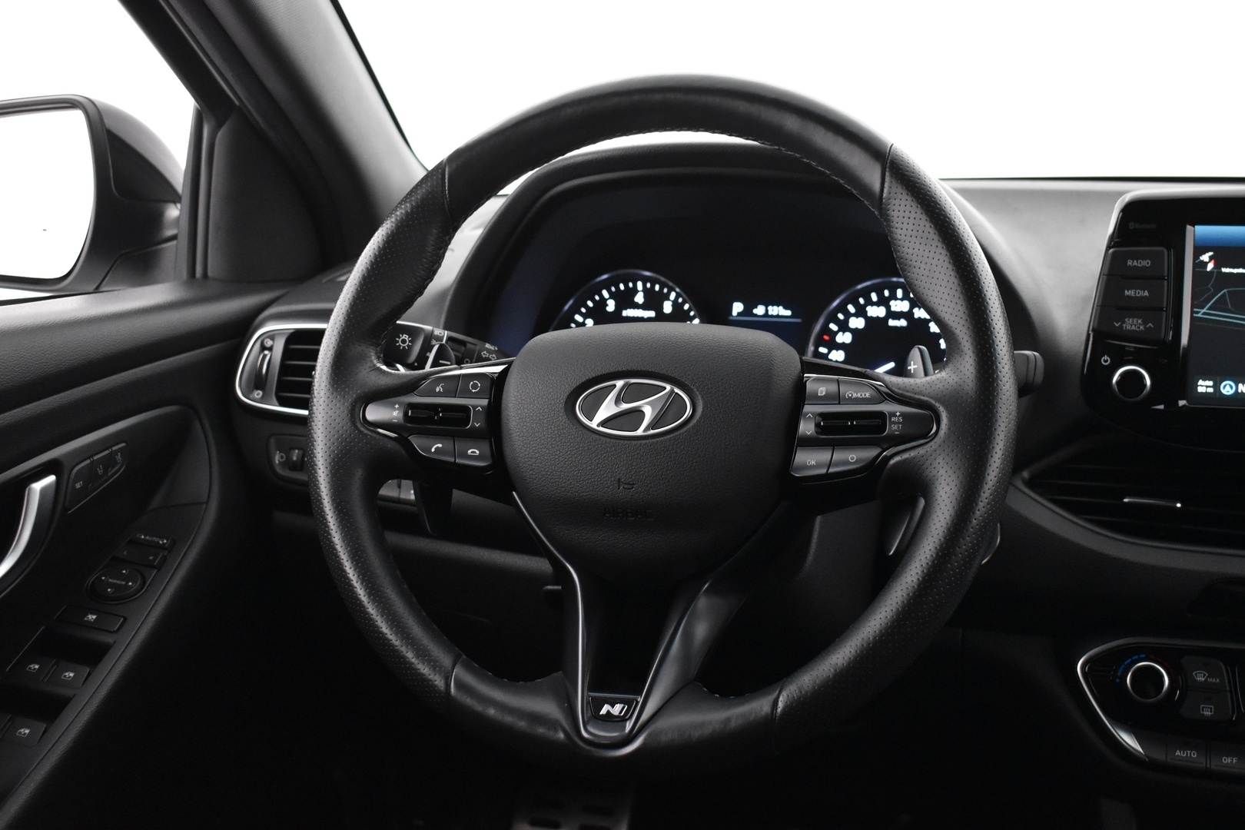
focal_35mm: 46
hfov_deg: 42.3
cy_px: 415
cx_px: 622
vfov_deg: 28.9
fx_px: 1608
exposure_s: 1/30
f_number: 4.2
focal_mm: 31
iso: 3200
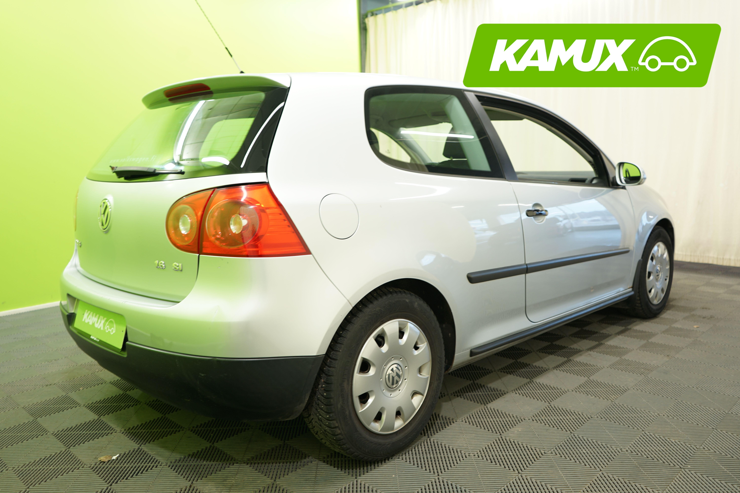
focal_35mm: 28
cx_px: 370
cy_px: 246
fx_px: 576
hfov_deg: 65.5
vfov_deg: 46.4
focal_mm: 28
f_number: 4
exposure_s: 1/10
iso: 160
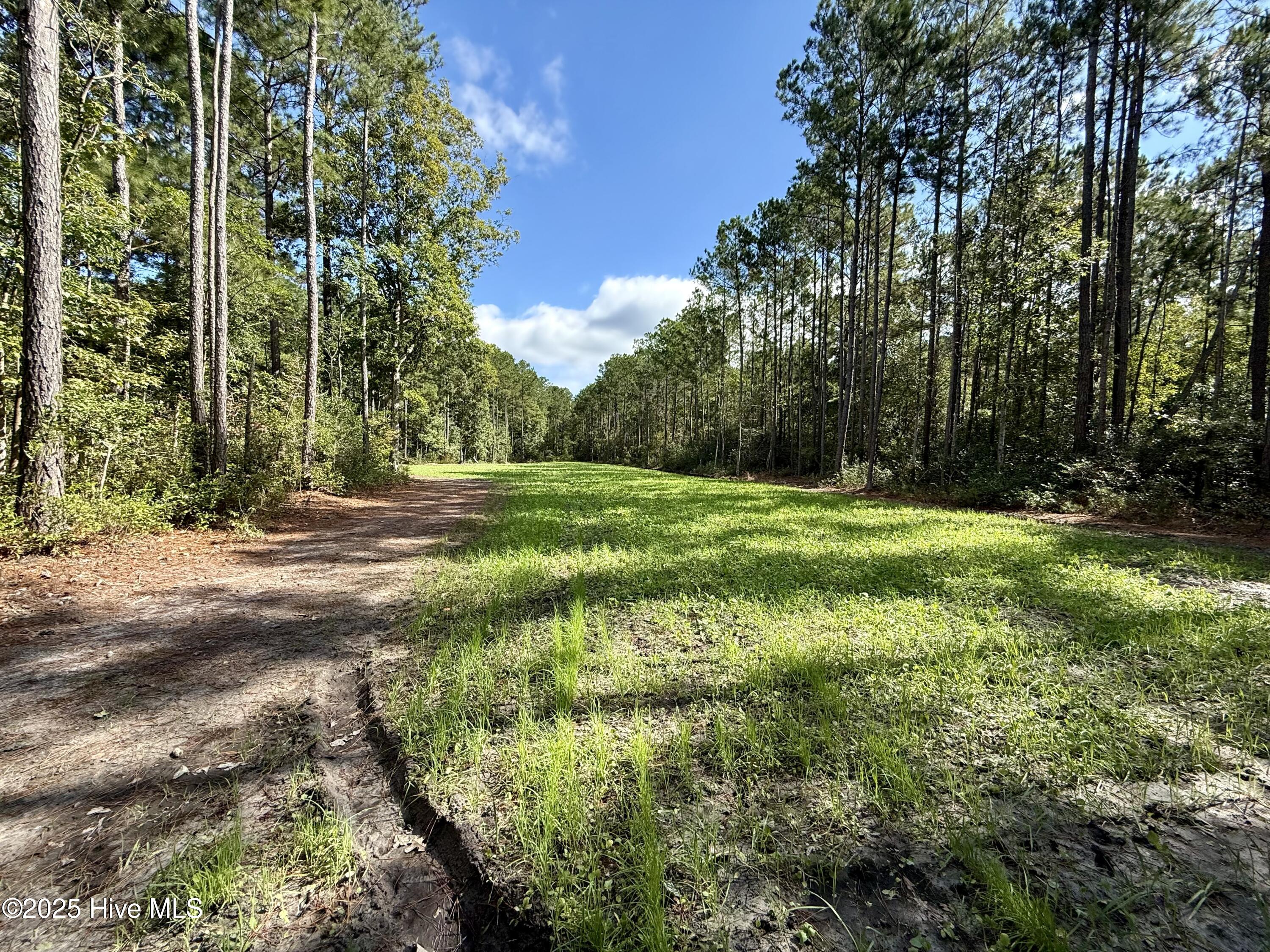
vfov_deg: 85.7
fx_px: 514
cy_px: 476
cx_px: 635
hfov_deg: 102.1
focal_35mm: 14
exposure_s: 1/901
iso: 64
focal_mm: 2.22
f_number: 2.2
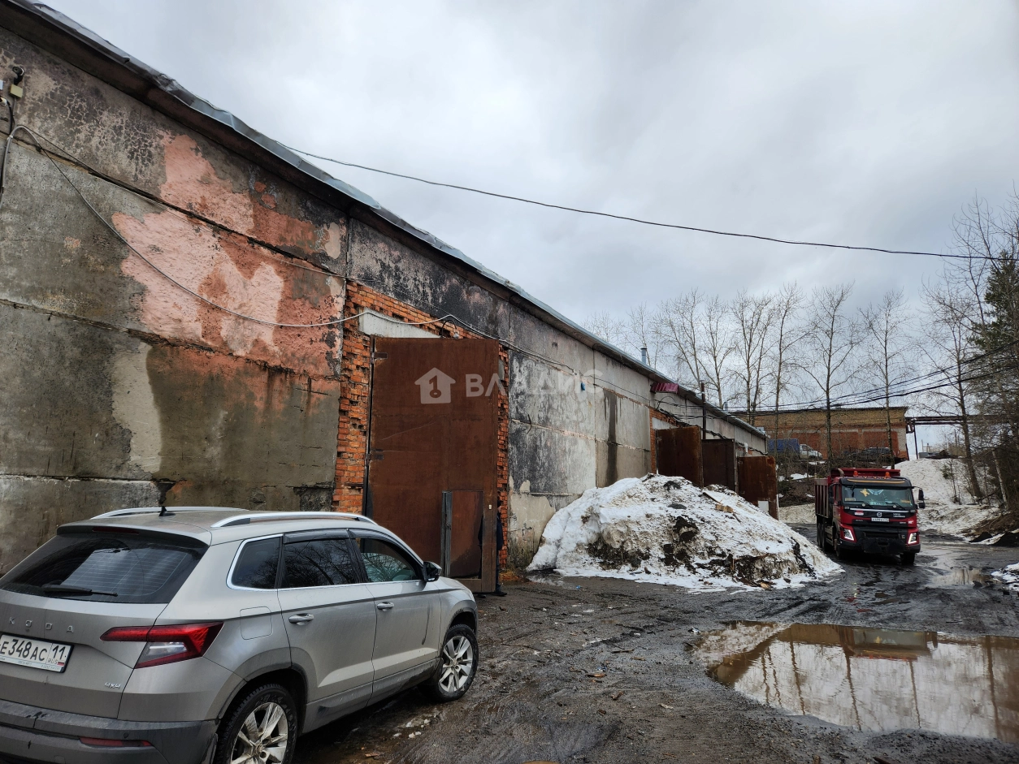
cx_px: 510
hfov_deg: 73.9
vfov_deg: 58.9
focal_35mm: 23
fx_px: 677
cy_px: 382
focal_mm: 5.4
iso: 20
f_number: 1.8
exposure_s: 1/1008
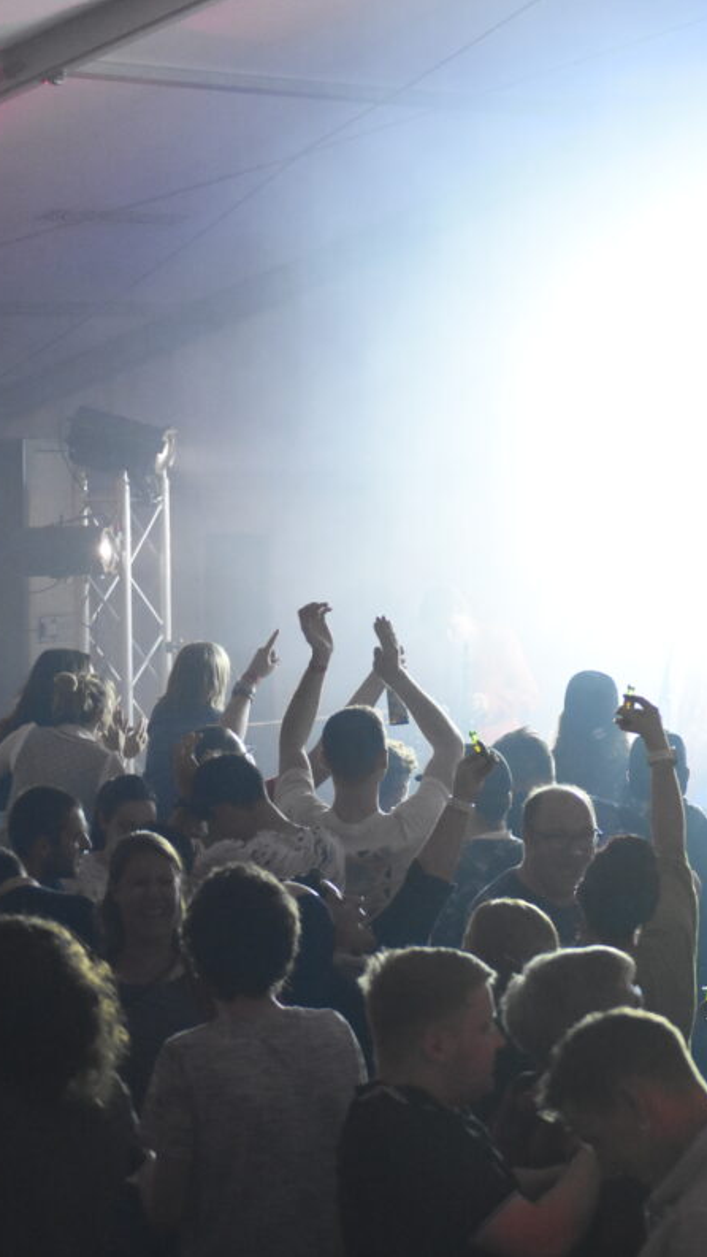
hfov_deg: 9.1
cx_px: 904
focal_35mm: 131
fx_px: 4359
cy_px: 629
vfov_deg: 16.4
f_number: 4
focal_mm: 55
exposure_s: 1/160
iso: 3200
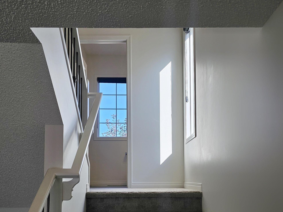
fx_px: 294
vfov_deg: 38.7
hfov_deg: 51.3
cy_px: 157
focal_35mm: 36
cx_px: 135
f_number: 1.7
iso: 16
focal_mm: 6.3
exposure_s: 1/241
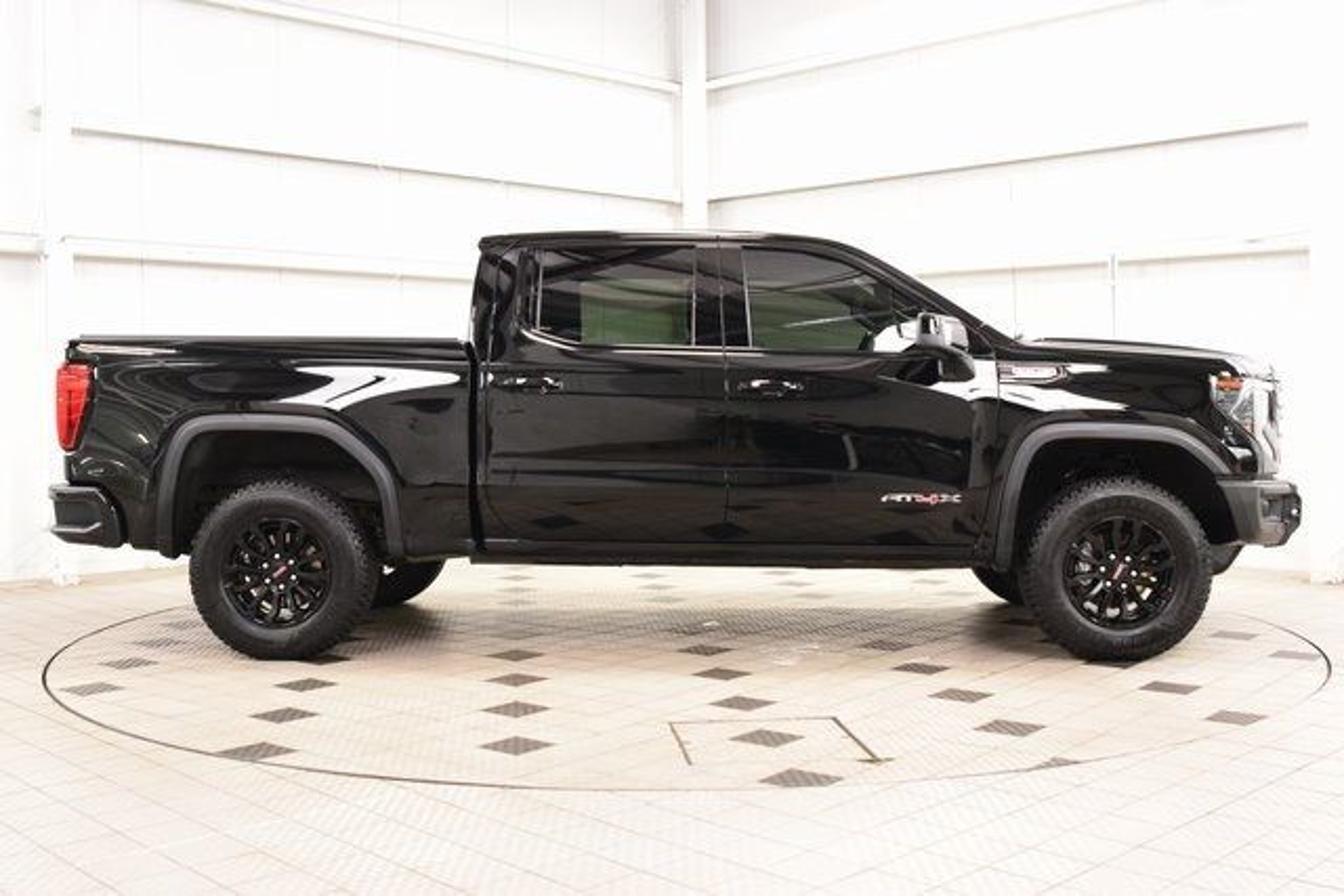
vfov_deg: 34.2
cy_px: 448
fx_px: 1456
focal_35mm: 39
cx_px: 672
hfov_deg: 49.5
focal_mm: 26
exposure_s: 1/30
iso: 1600
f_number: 5.6
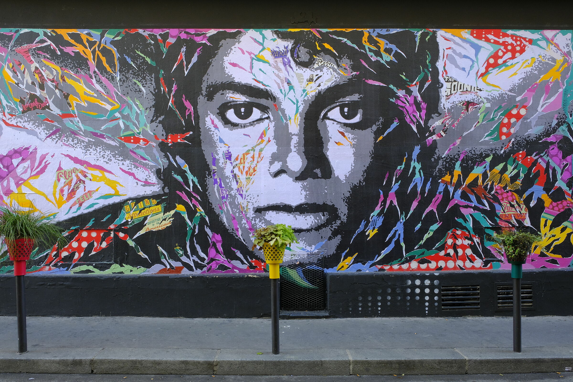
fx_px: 430
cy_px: 191
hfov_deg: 67.4
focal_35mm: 27
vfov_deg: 47.9
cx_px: 286
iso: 800
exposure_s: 1/20
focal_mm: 18
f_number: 13
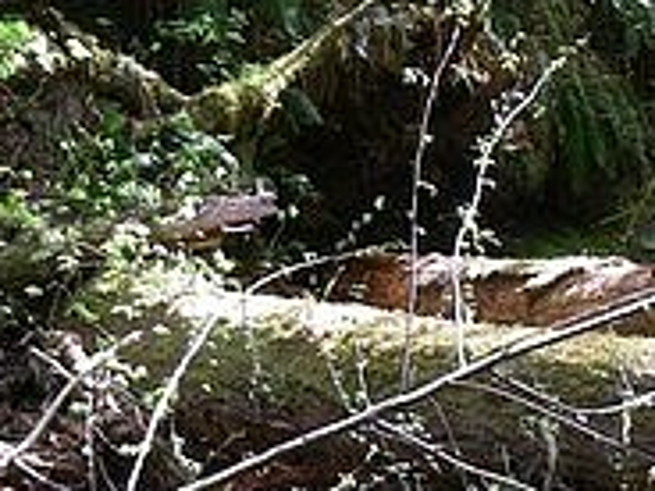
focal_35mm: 99
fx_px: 1873
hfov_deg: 19.8
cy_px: 523
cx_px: 320
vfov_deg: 14.6
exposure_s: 1/50
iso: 64
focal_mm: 6.3
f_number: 3.3
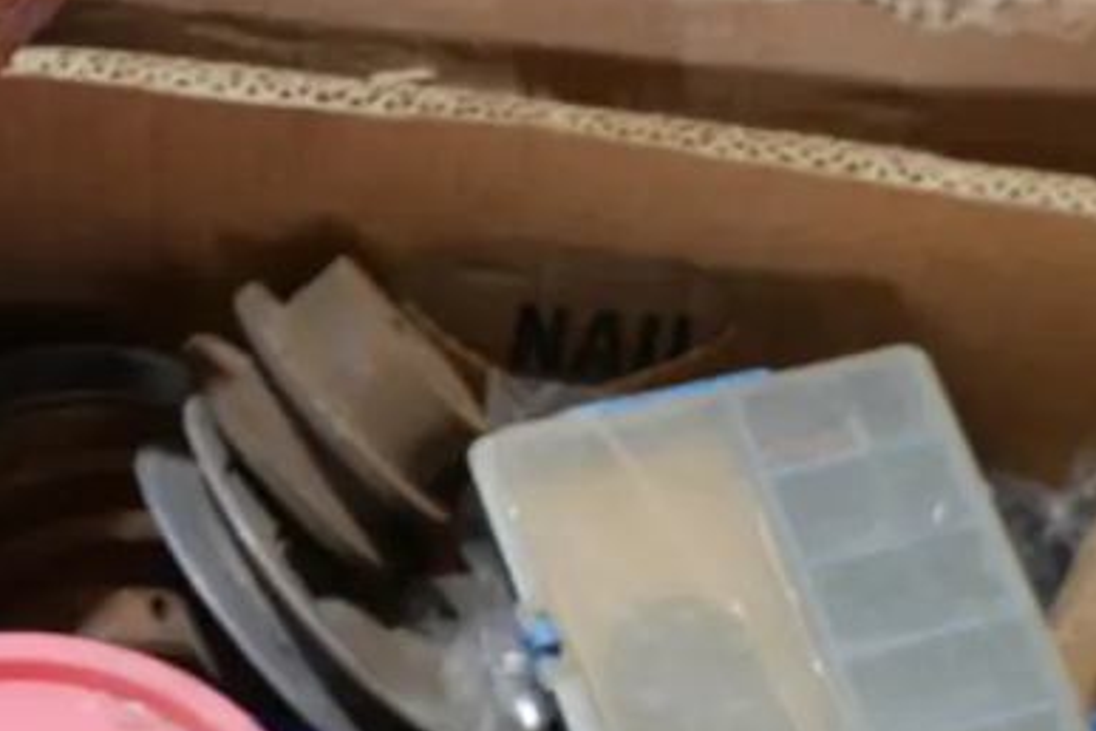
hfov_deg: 23.1
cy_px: 1374
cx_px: 537
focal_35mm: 88
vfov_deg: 13.7
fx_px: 2679
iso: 250
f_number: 3.6
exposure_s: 1/60
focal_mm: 16
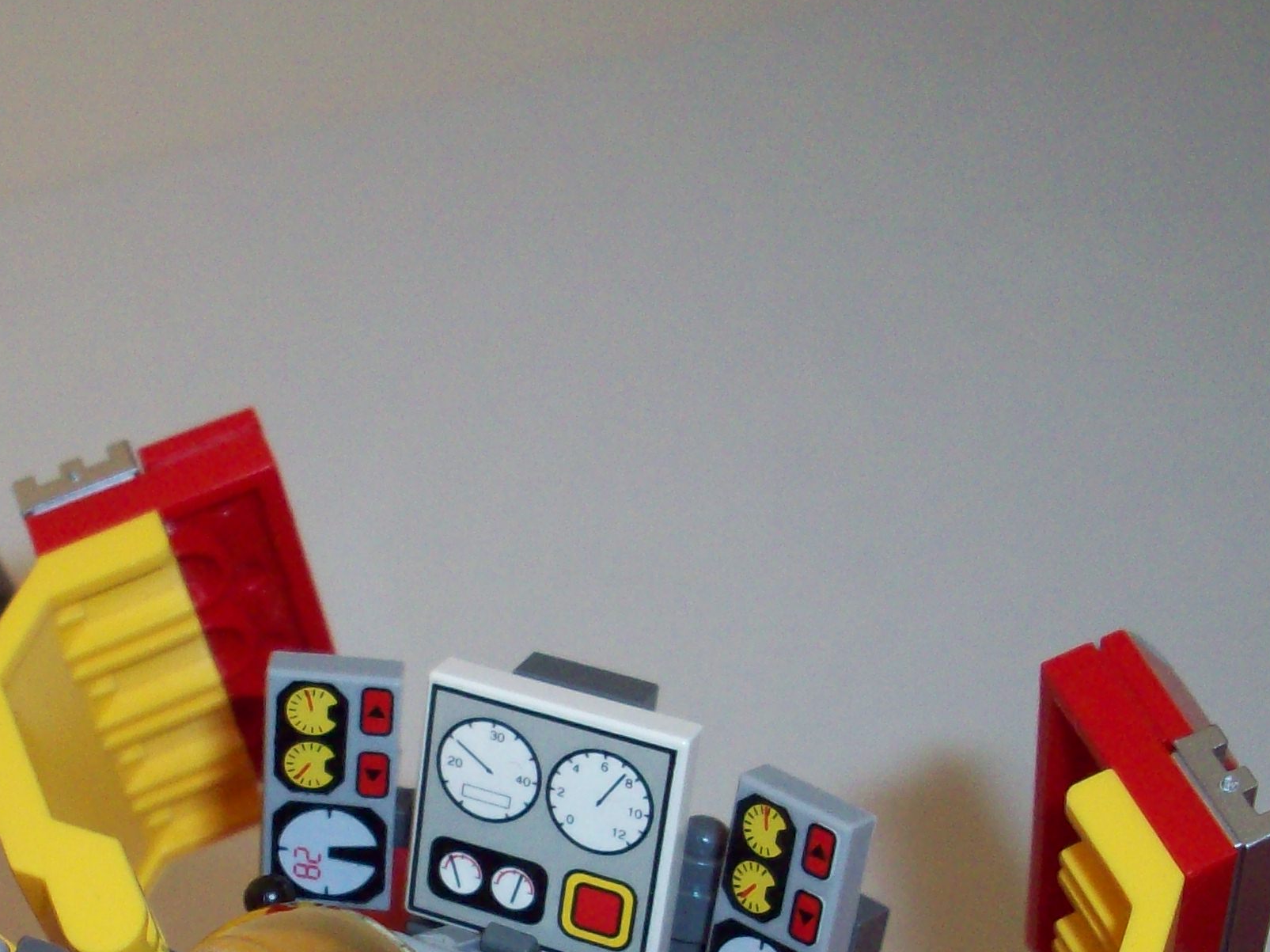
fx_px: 2788
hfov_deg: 25.6
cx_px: 443
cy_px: 829
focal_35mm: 76
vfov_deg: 19.1
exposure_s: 1/45
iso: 160
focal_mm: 6.2
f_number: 2.8
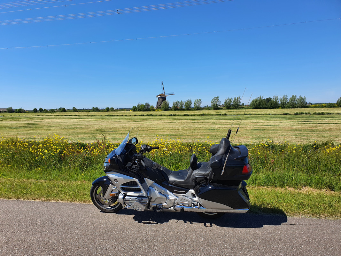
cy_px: 128
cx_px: 170
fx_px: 256
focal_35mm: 26
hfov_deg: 67.3
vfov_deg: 53.1
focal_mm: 4.3
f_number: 2.4
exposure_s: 1/1876
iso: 50
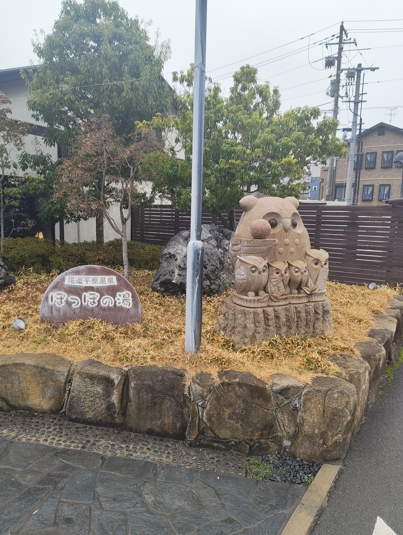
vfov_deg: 71.5
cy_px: 268
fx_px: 372
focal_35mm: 24
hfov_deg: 56.9
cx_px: 202
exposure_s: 1/182
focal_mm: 5.56
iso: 50
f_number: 1.88
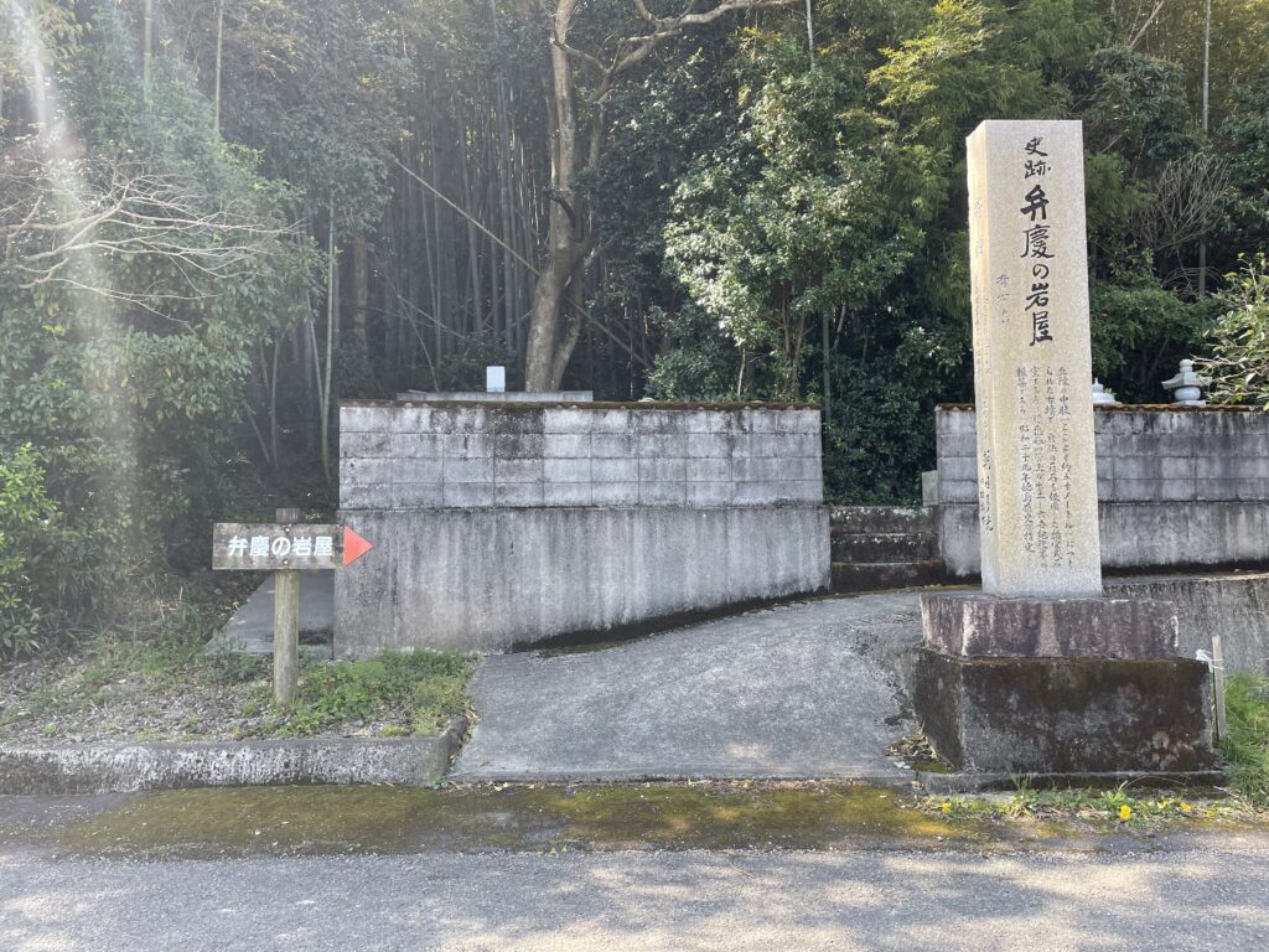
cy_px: 476
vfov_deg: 53.1
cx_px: 634
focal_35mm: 26
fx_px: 953
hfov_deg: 67.3
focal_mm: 4.2
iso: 32
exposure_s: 1/351
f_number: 1.6
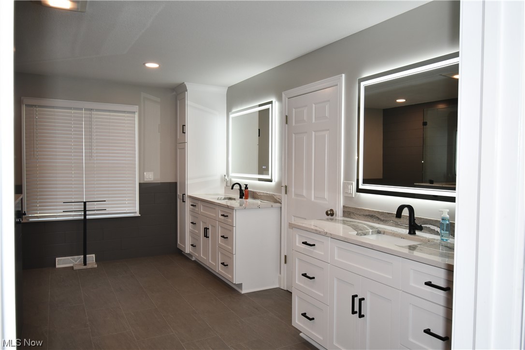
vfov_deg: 51.3
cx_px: 262
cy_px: 175
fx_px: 365
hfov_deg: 71.5
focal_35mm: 25
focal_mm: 17
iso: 250
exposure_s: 1/80
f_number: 5.3
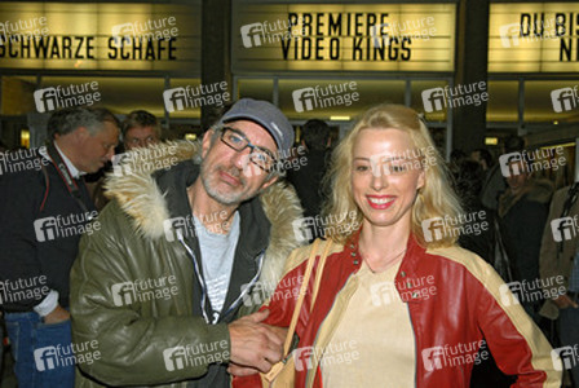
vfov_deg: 34.3
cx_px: 290
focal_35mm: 39
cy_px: 194
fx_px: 628
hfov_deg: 49.5
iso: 400
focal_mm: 26
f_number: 5.6
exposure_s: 1/125
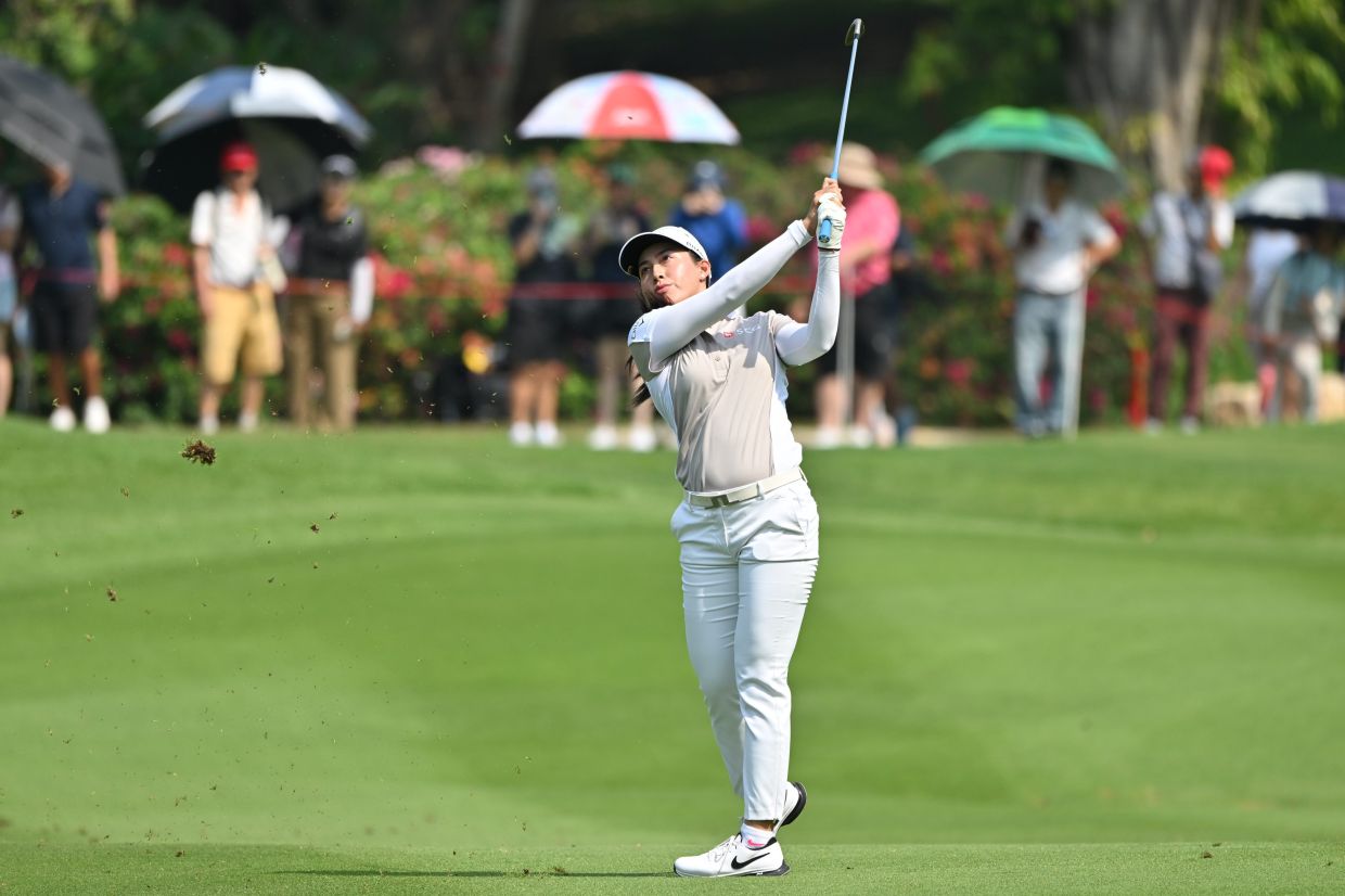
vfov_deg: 2.5
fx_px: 20168
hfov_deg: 3.8
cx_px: 672
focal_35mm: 540
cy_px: 448
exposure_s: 1/1250
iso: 320
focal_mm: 540
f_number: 6.3
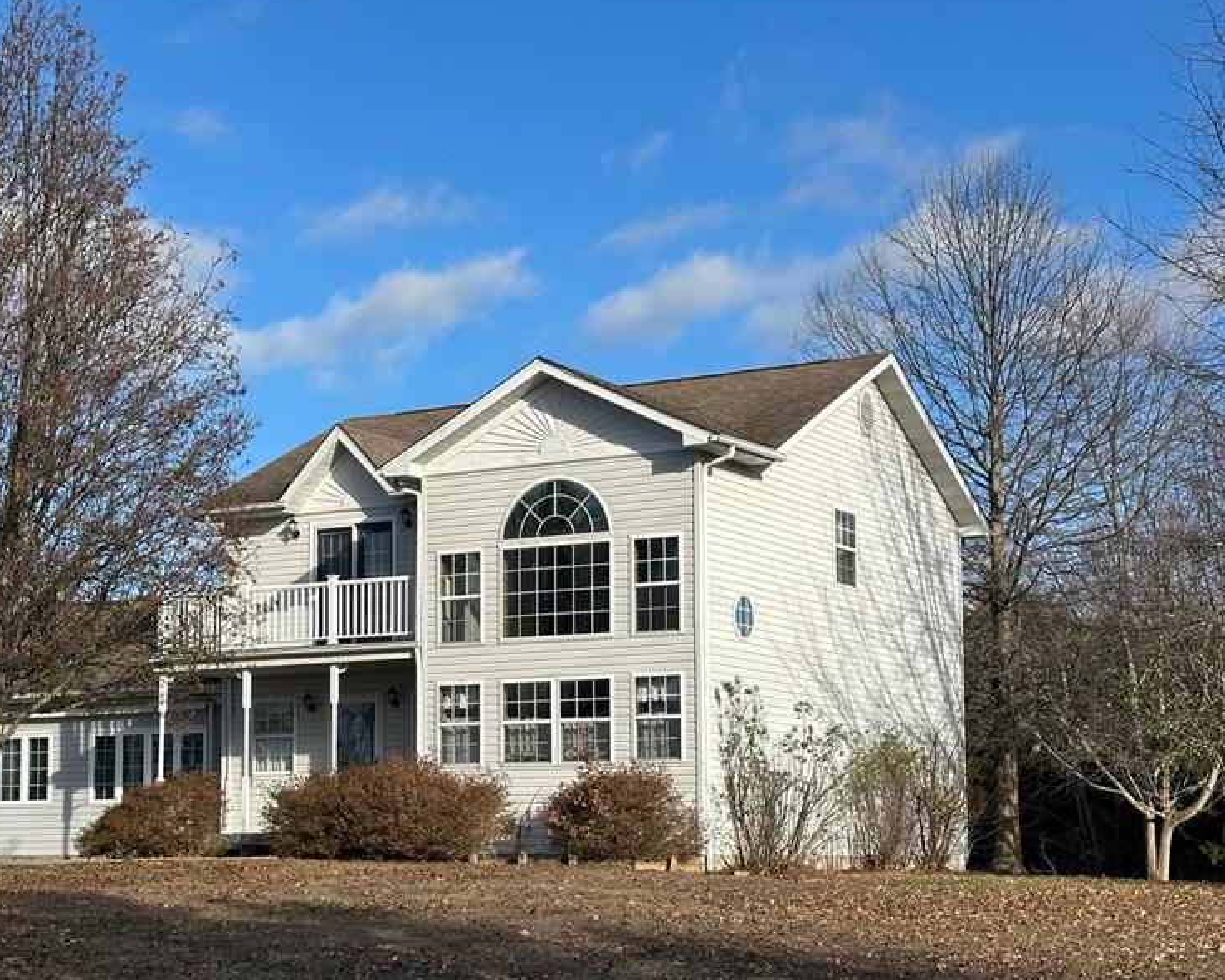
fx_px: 2356
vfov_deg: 23.4
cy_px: 588
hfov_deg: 28.9
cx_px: 402
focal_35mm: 65
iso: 64
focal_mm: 6.86
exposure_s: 1/4184
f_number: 1.78
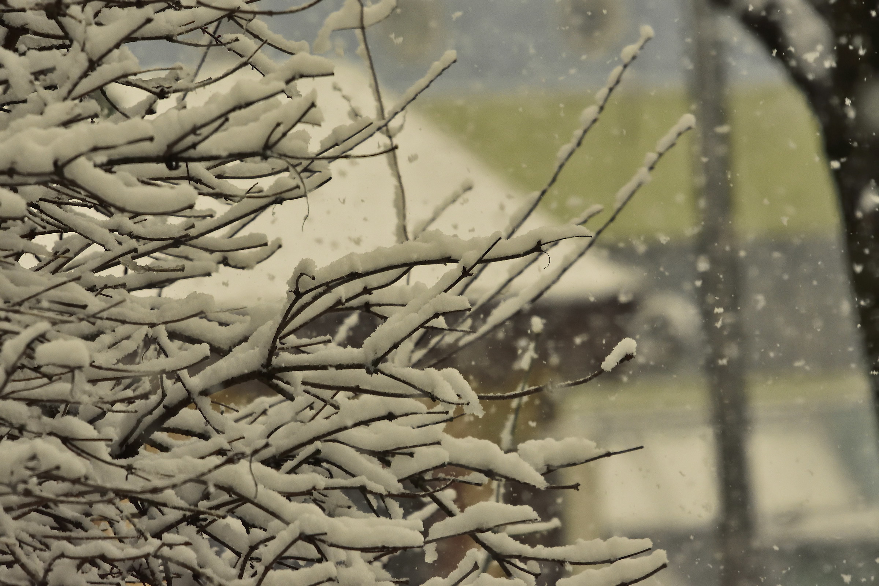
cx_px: 440
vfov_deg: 3.1
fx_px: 10987
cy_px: 293
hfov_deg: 4.6
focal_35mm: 450
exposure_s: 1/640
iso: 1800
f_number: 7.1
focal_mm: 300
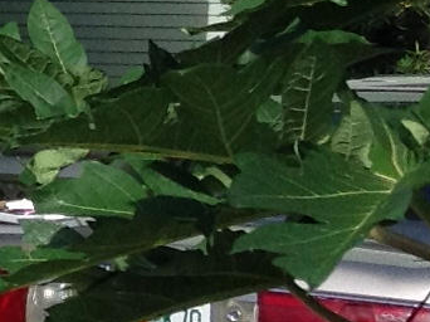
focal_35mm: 265
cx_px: -795
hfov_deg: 6.8
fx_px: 3290
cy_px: -330
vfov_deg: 5.5
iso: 50
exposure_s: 1/1681
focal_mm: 4.28
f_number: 2.4
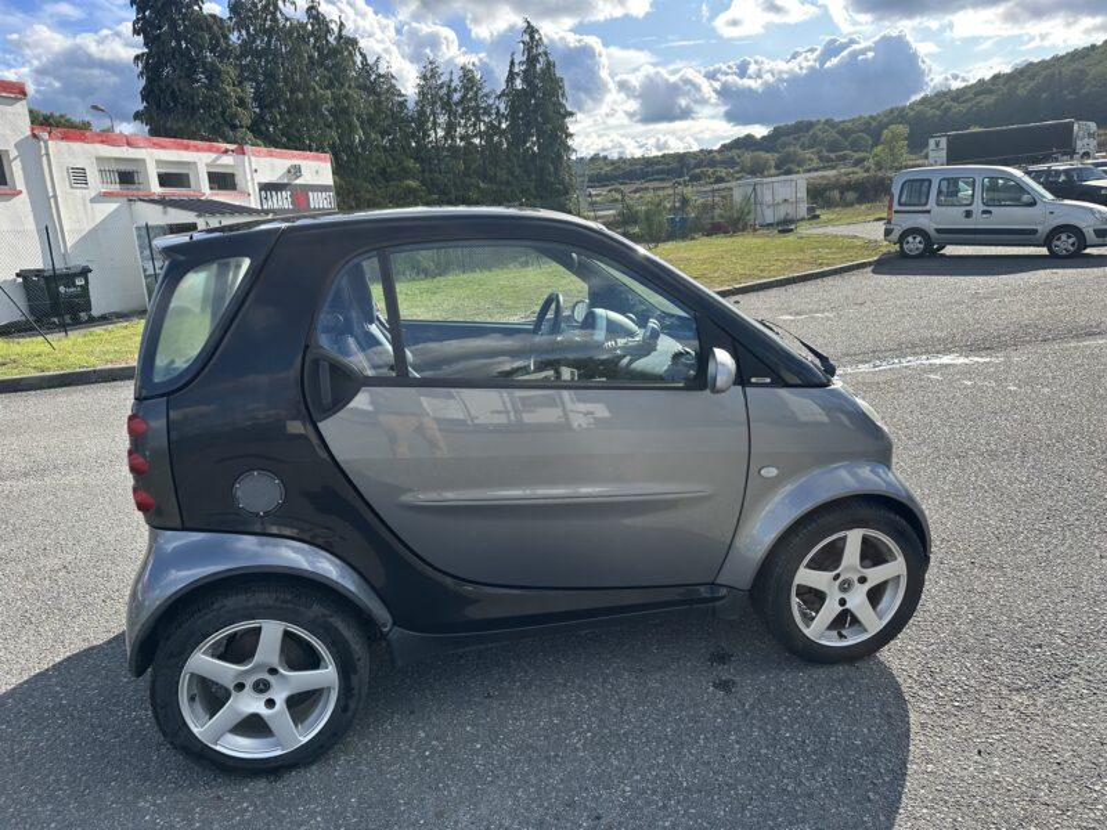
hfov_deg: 71.6
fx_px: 768
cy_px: 415
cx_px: 554
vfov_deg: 56.8
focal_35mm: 24
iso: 80
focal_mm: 6.86
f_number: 1.78
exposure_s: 1/2110
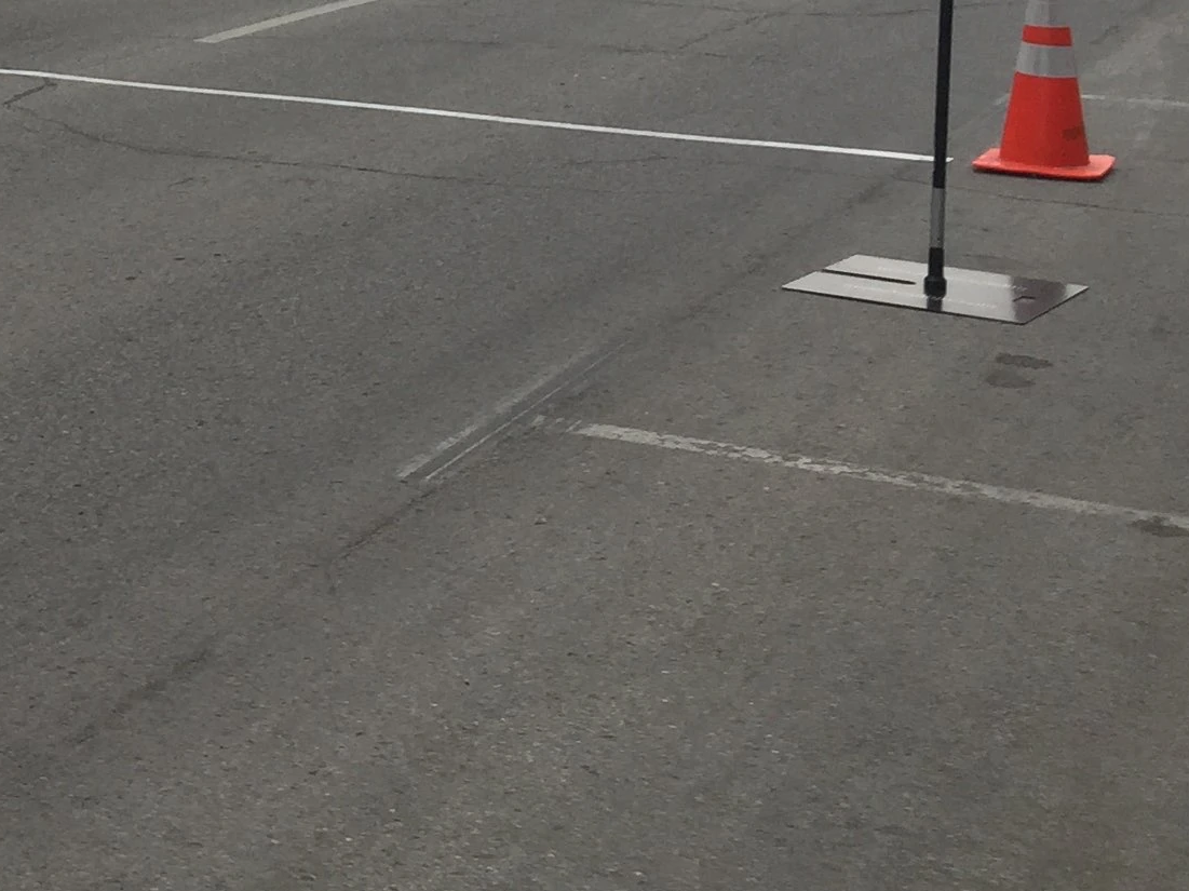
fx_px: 2953
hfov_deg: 20.7
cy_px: -95
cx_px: -360
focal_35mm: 86
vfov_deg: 16.6
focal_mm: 4.15
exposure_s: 1/218
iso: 32
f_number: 2.2
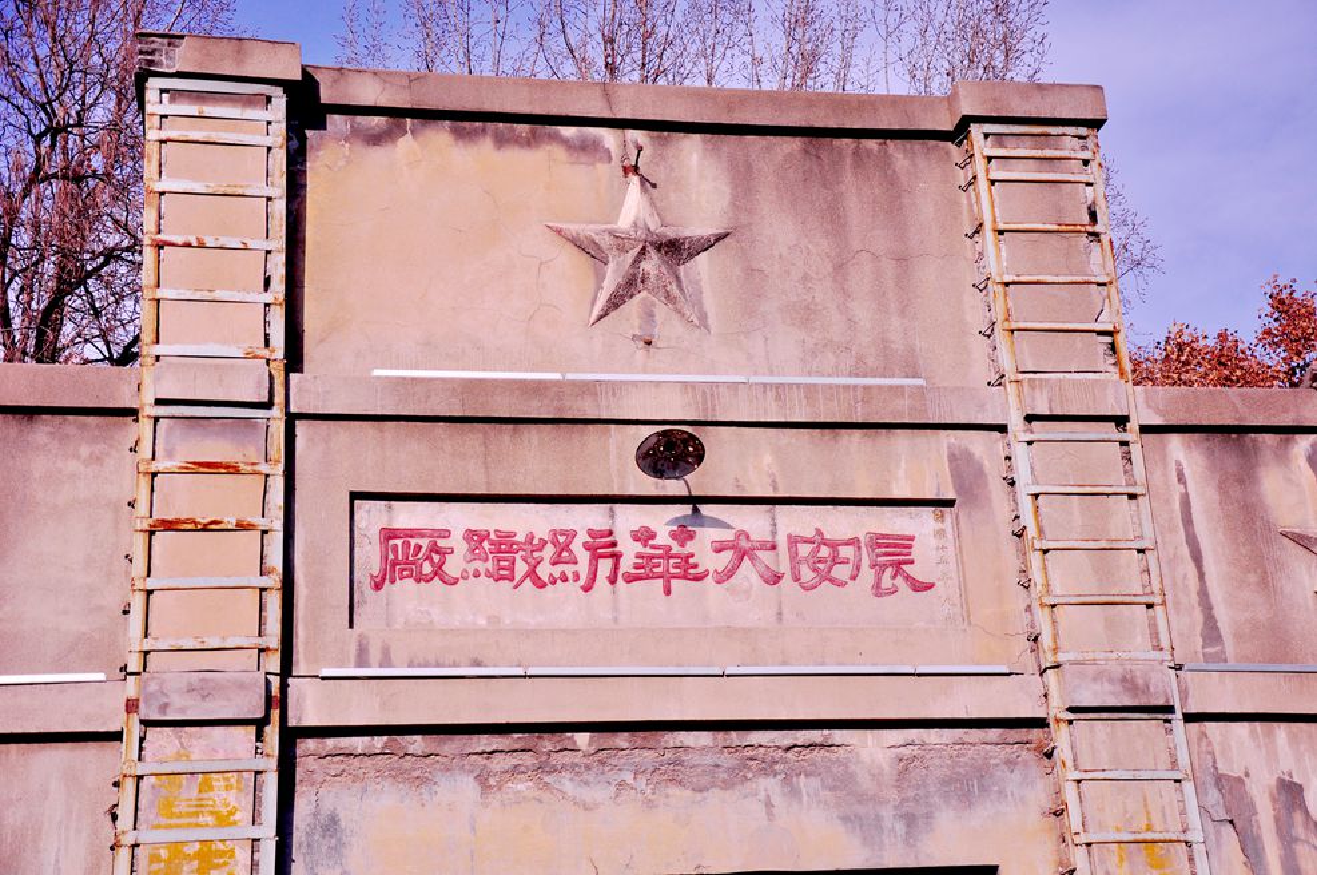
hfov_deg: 35.1
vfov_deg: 23.7
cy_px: 438
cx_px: 658
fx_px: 2083
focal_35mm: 57
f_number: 4.5
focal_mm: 38
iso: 200
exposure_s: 1/2500
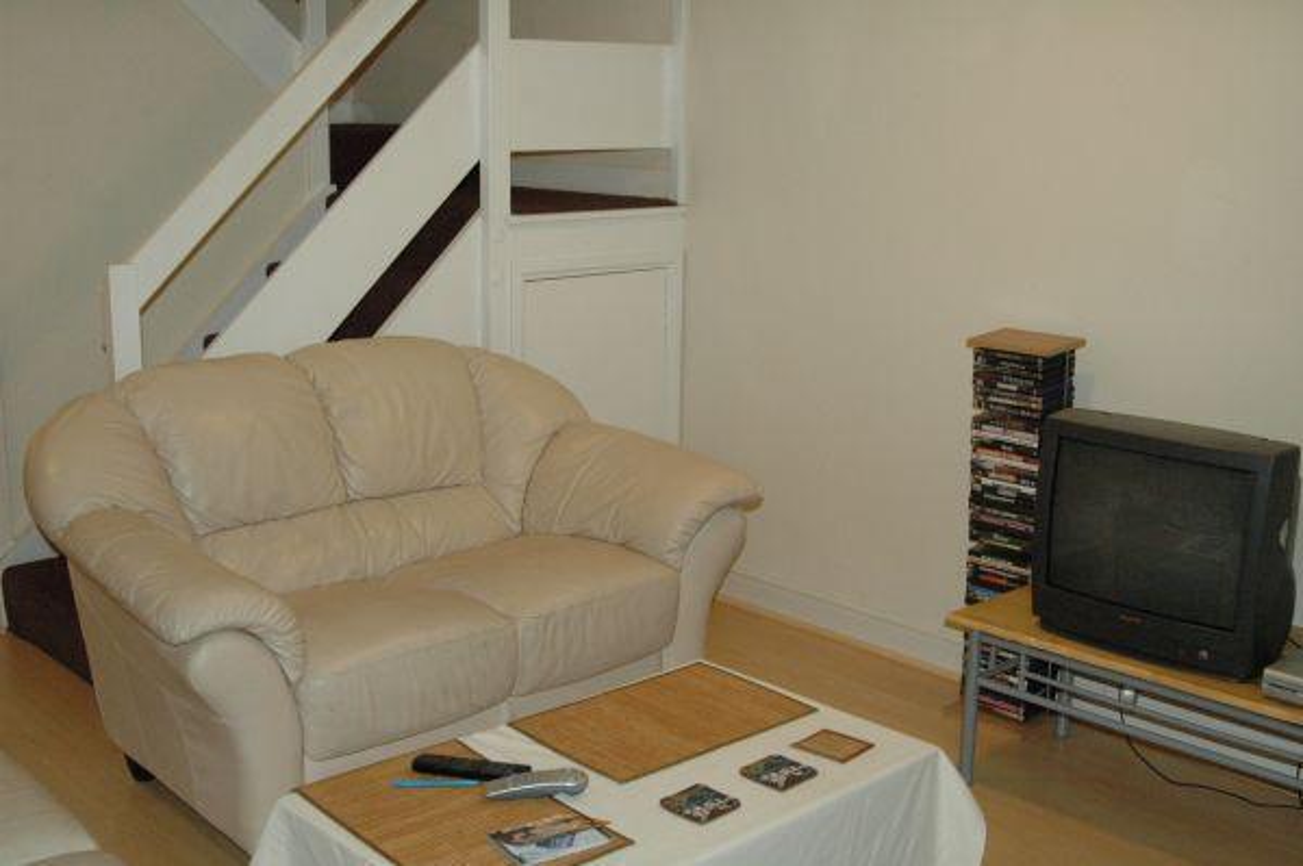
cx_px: 652
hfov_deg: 46.4
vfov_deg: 31.8
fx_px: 1519
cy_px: 433
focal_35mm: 42
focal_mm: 28
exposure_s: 1/60
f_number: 5
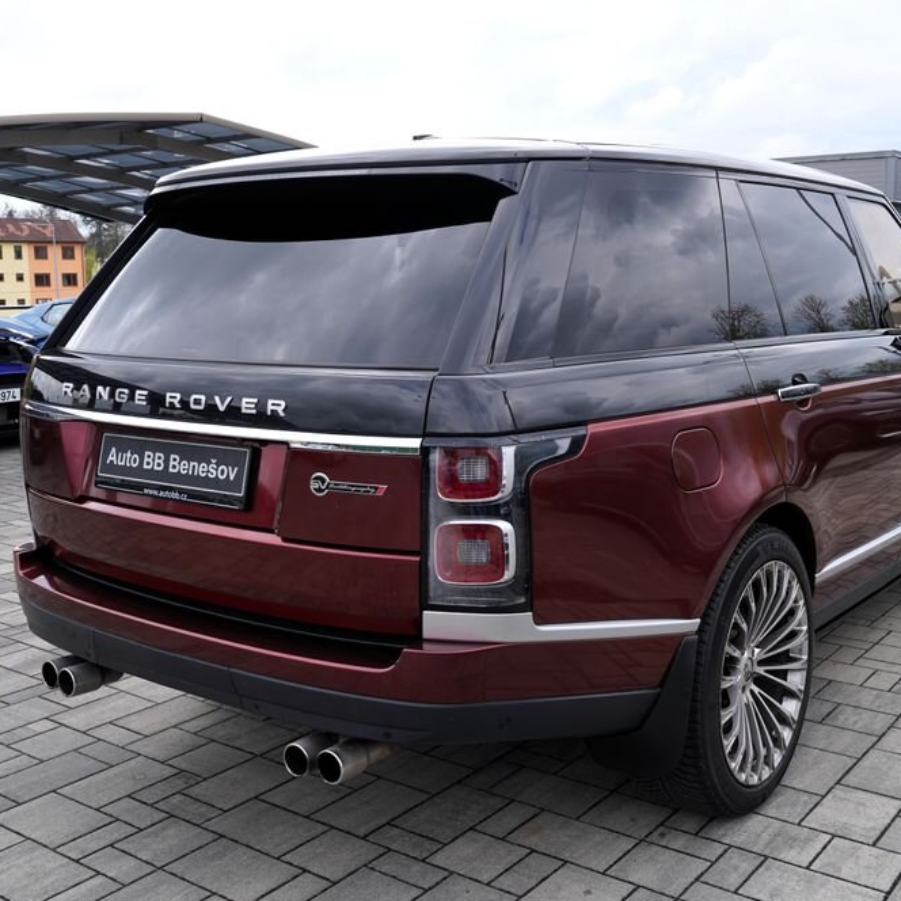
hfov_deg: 43.8
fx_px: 1119
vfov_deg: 43.9
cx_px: 507
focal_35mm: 38
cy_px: 461
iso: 100
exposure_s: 1/200
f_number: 7.1
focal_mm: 29
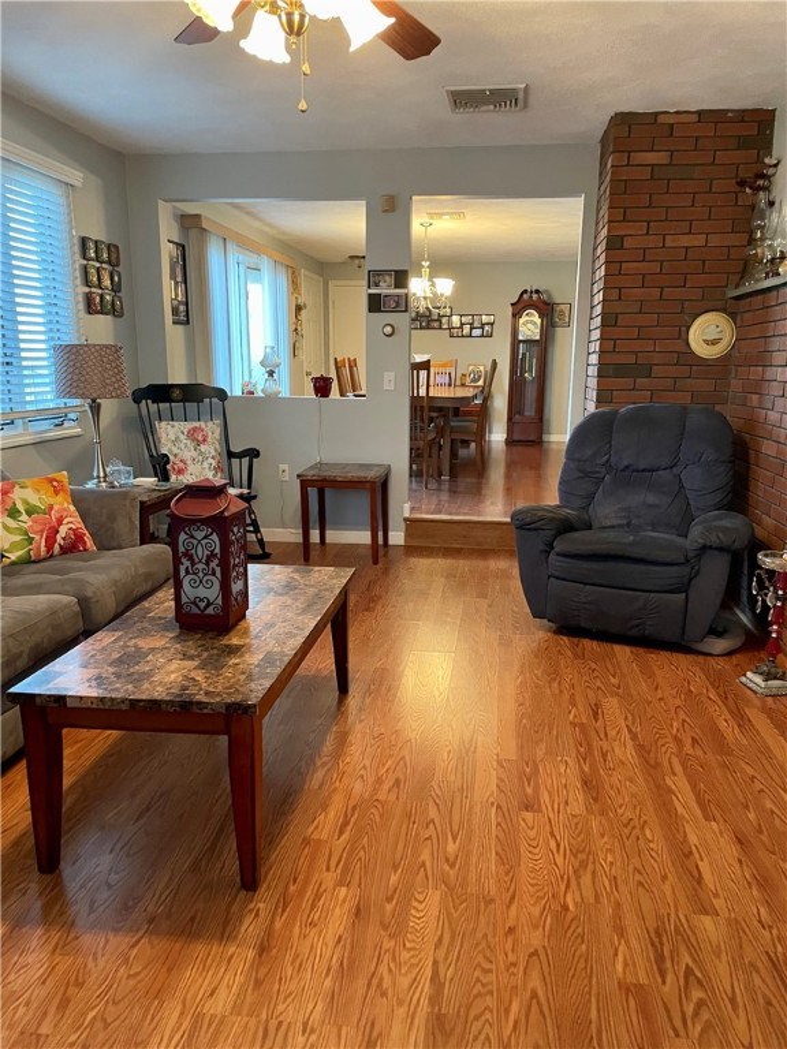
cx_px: 394
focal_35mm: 26
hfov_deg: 53.1
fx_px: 788
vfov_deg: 67.3
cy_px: 524
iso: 500
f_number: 1.6
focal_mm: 4.2
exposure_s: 1/40
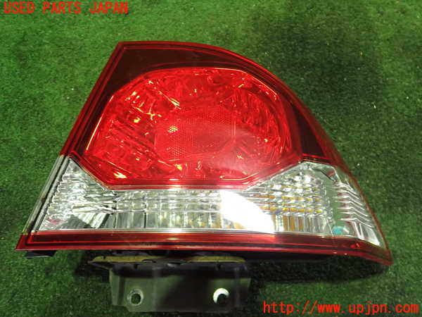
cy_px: 158
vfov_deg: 46.8
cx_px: 211
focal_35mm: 30
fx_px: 366
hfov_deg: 60.0
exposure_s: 1/30
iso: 640
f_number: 2.3
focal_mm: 5.4
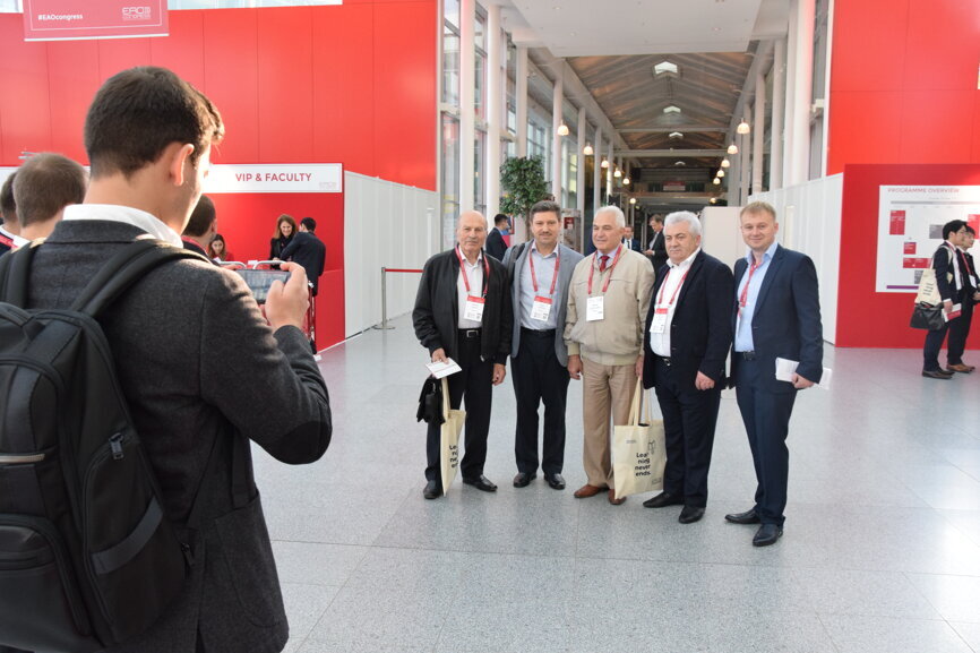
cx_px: 490
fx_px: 857
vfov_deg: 41.7
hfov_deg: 59.5
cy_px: 326
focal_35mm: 32
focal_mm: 21
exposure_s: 1/200
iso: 1600
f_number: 9
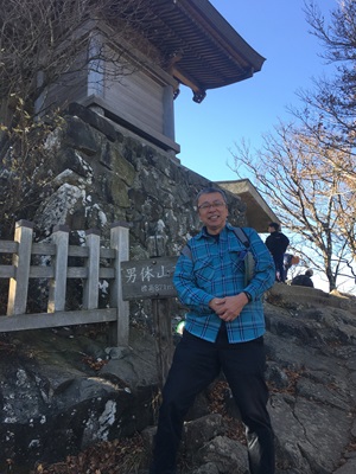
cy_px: 237
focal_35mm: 29
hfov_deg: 48.2
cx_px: 178
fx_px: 398
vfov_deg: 61.7
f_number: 2.2
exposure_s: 1/240
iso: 25
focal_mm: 4.15
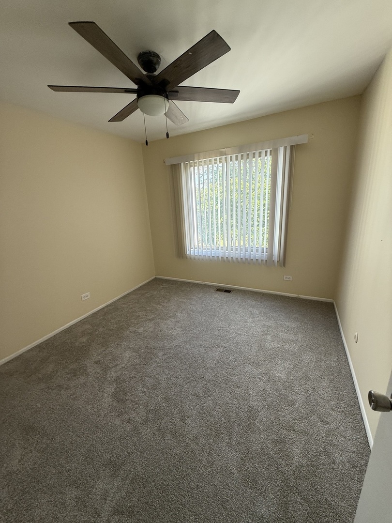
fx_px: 211
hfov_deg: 85.7
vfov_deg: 102.1
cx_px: 196
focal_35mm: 14
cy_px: 262
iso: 64
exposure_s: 1/99
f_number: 2.2
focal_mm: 2.22
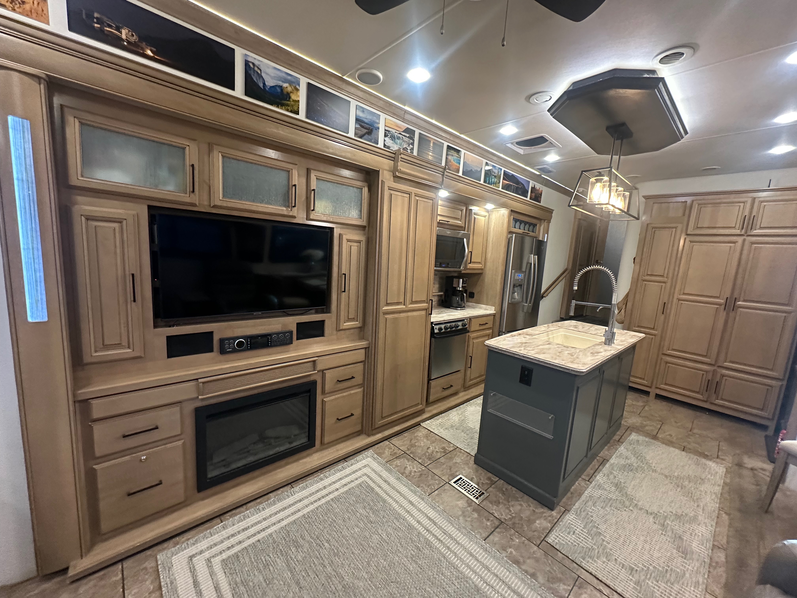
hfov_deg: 102.1
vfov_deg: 85.7
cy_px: 299
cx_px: 398
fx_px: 322
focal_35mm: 14
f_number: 2.2
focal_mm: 2.22
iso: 500
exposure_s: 1/60
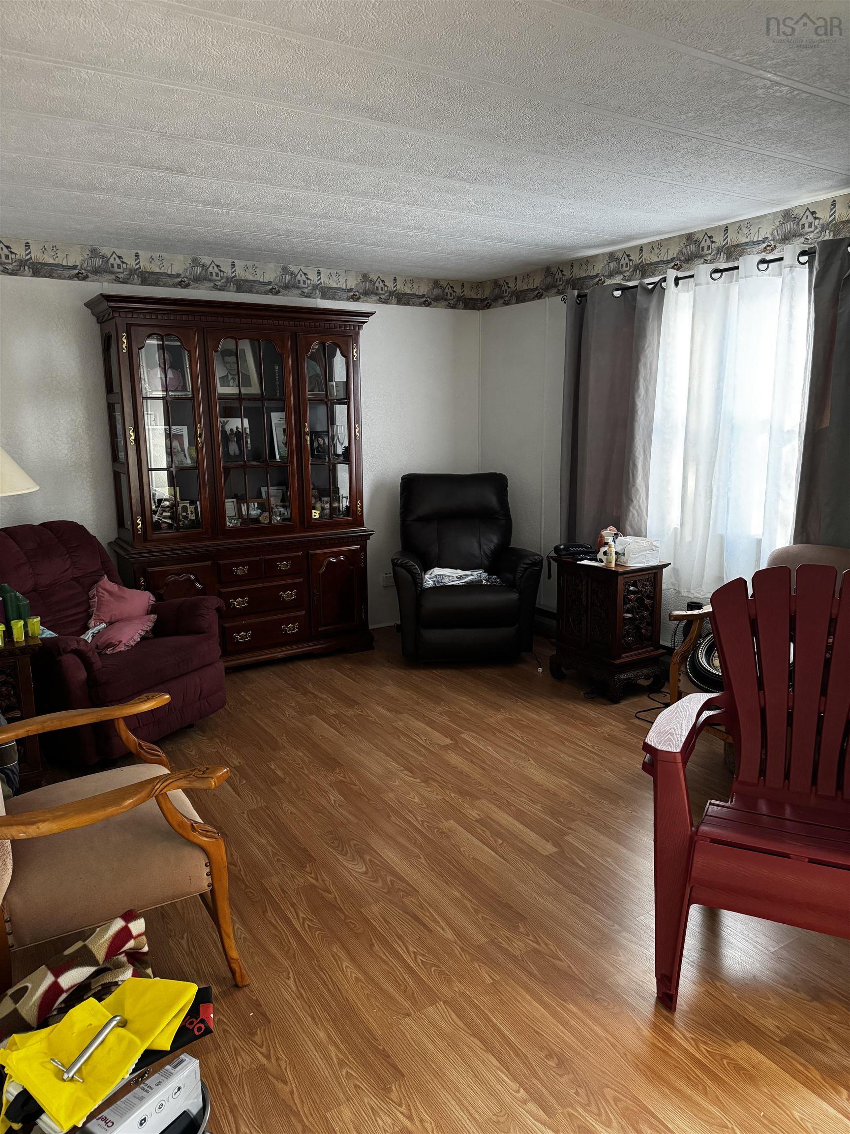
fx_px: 786
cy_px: 567
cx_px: 425
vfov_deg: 71.6
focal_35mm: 24
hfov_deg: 56.8
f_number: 1.78
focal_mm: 6.76
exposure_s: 1/60
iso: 640
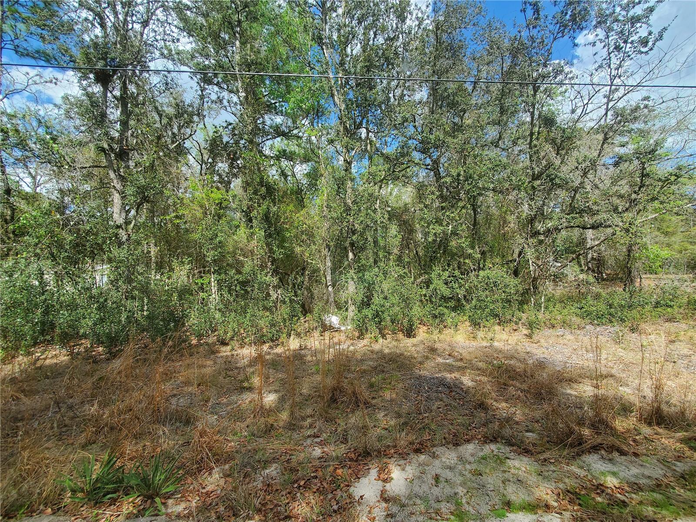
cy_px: 261
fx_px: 261
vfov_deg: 89.9
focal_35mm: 13
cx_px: 348
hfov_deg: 106.2
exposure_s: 1/344
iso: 50
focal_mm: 1.8
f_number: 2.2
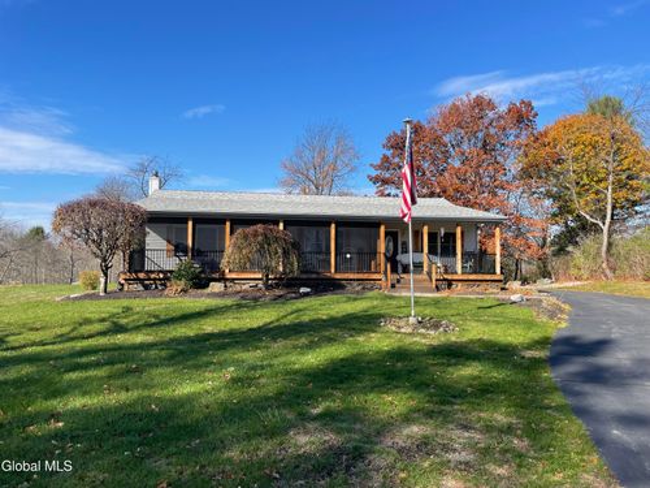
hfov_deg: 67.3
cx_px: 325
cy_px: 244
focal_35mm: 26
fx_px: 488
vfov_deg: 53.1
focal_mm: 4.2
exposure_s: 1/1984
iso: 32
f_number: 1.6
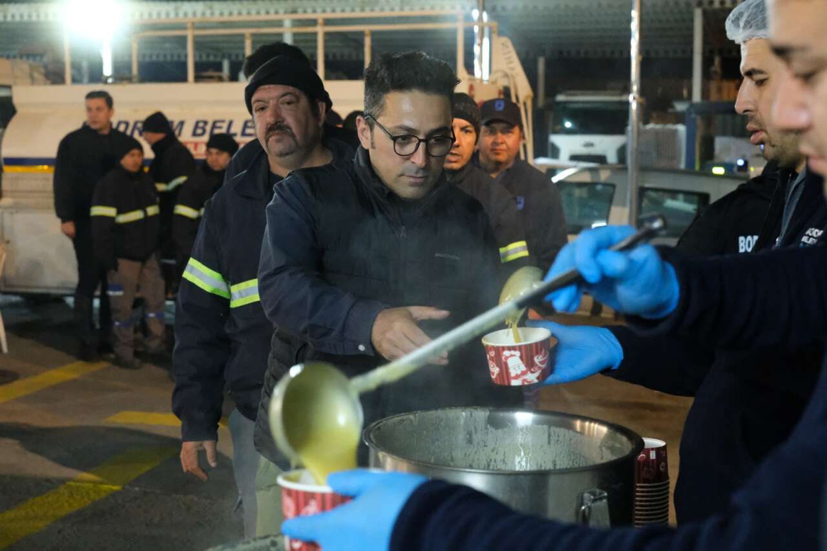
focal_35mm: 50
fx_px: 1148
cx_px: 414
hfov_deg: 39.6
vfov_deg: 27.0
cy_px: 276
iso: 12800
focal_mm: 33
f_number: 3.6
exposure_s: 1/60
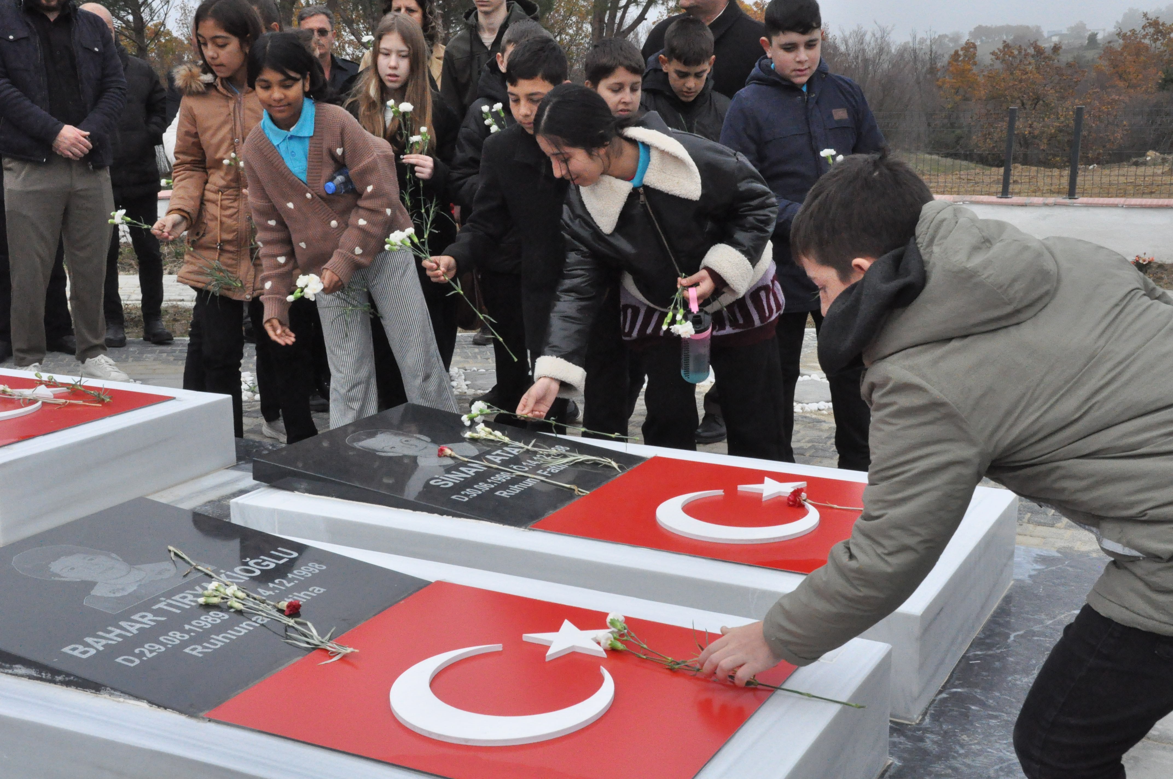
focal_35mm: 46
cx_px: 586
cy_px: 390
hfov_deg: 42.4
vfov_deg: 28.9
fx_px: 1513
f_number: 11
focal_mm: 31
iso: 3200
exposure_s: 1/500
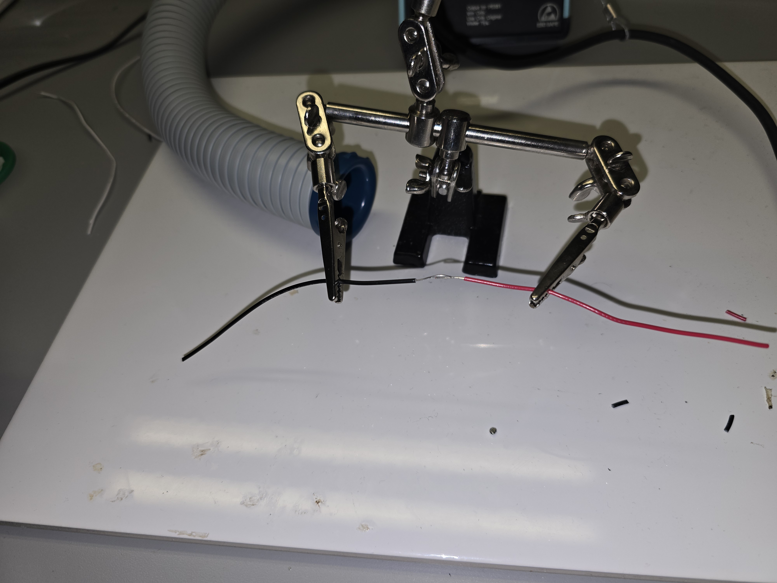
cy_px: 292
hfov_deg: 73.9
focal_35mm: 23
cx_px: 388
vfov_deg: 58.9
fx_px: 516
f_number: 1.7
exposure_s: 1/120
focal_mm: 6.3
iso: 16
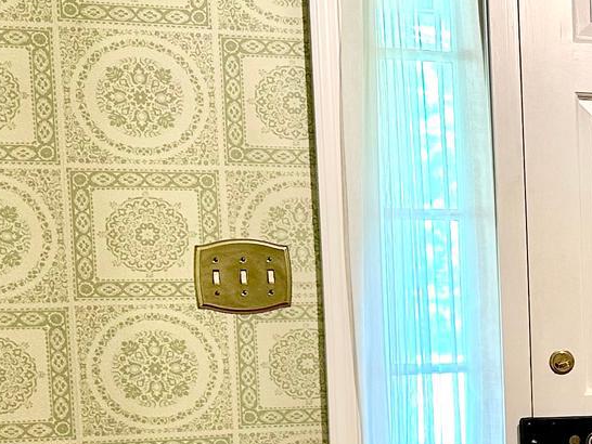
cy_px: 425
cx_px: 839
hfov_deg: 19.5
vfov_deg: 16.2
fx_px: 1540
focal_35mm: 90
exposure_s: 1/60
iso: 250
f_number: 1.78
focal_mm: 6.86
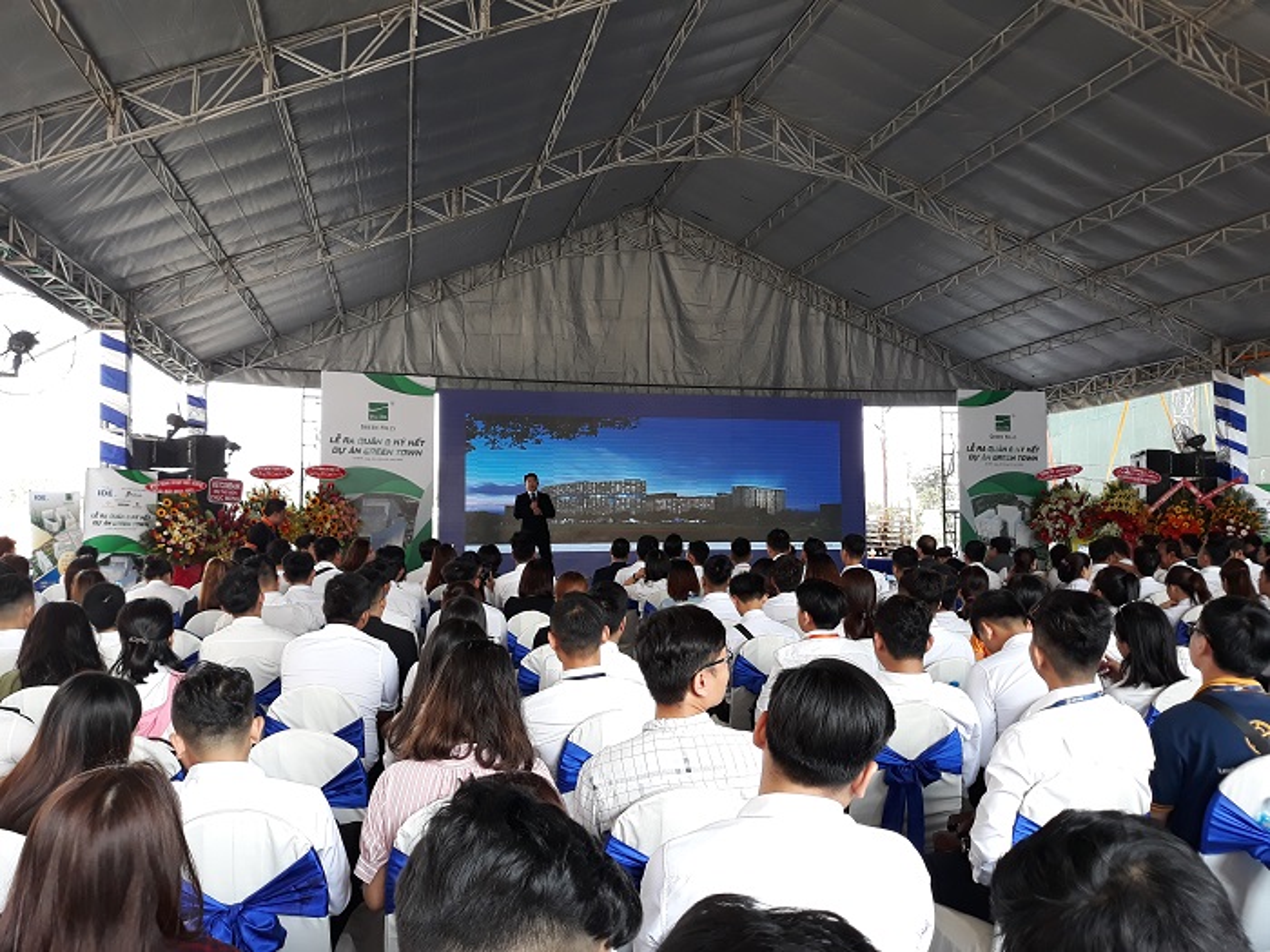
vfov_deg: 51.4
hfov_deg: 65.3
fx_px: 991
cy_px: 476
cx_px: 635
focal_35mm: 27
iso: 64
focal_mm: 3.71
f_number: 1.7
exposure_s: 1/100
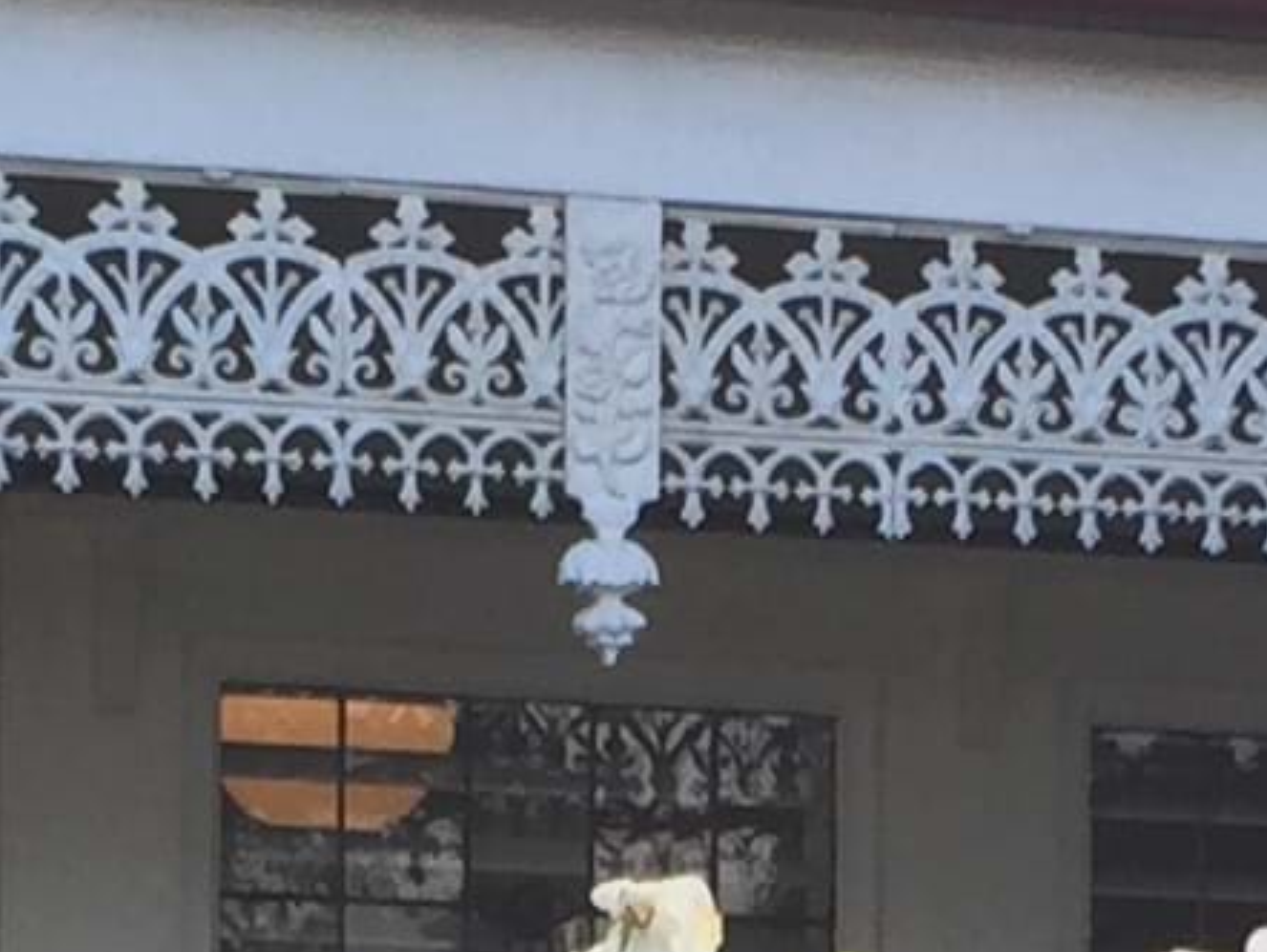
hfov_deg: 9.2
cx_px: 1006
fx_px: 7837
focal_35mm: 214
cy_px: 2168
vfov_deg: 6.6
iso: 32
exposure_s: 1/465
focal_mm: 4.15
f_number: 2.2
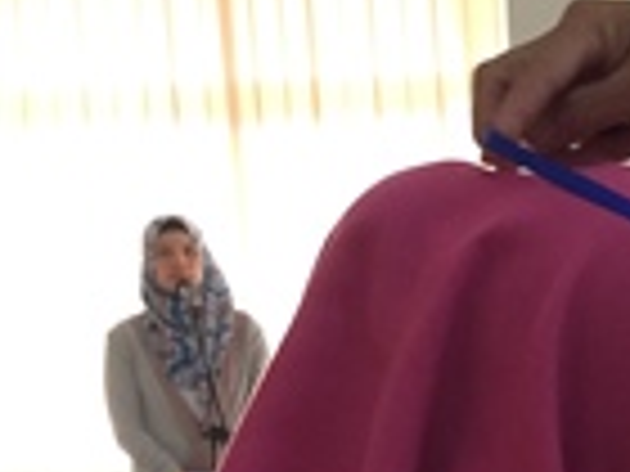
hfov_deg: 13.0
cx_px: 1282
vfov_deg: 11.2
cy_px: 519
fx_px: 2366
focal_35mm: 130
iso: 100
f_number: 2.2
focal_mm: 4.15
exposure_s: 1/33
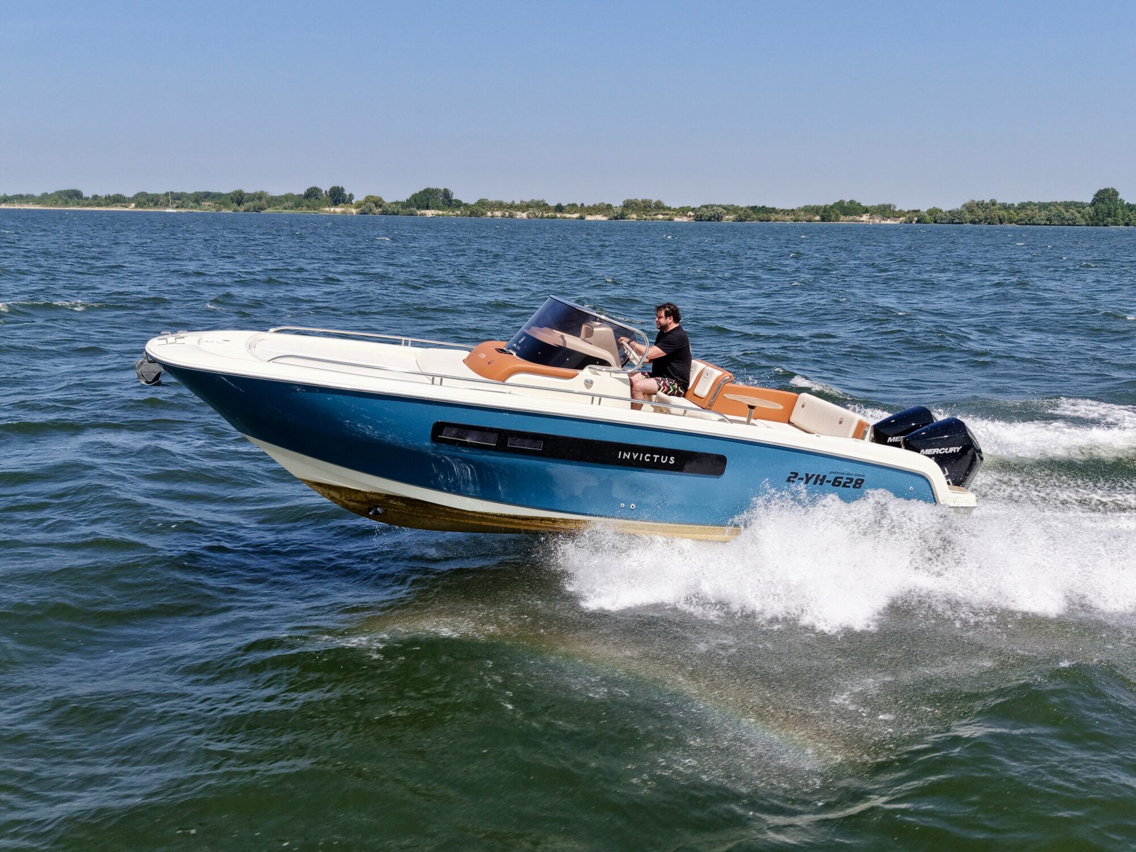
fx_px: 788
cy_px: 426
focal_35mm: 24
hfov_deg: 71.6
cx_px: 568
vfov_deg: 56.8
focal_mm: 8.67
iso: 160
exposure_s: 1/500
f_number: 1.8
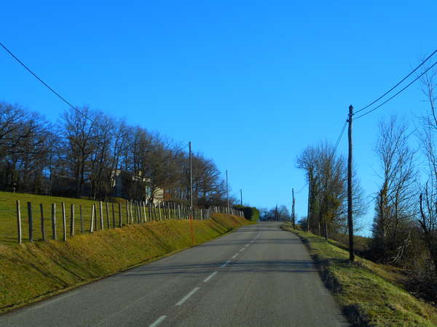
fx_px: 745
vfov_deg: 24.8
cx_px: 218
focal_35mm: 59
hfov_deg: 32.7
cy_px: 164
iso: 80
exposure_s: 1/500
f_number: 5.1
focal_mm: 10.5
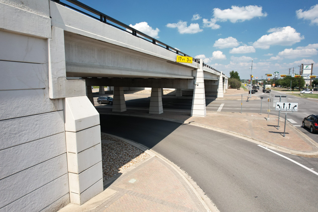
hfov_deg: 78.6
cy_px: 106
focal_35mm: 22
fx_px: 194
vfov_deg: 57.2
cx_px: 159
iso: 100
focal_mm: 8.38
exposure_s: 1/90
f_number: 2.8
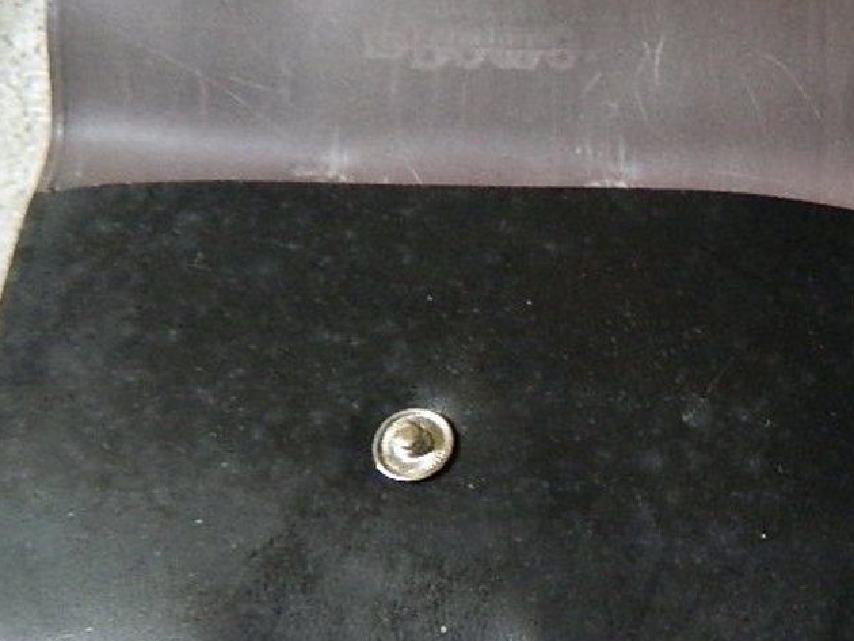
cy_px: 474
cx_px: 822
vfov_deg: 24.2
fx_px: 1481
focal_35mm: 60
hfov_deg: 30.3
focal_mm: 4.5
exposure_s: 1/15
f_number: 3.1
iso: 400
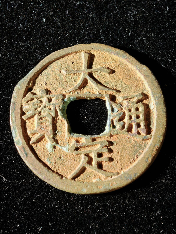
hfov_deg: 13.8
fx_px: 725
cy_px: 117
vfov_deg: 18.4
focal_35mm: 107
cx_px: 88
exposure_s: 1/100
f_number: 2
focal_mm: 9
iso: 400
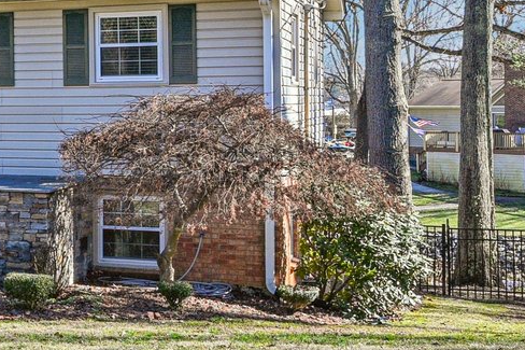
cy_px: 78
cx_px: -326
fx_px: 1225
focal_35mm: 84
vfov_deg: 16.2
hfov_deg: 19.9
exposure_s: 1/250
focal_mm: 20
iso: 100
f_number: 8
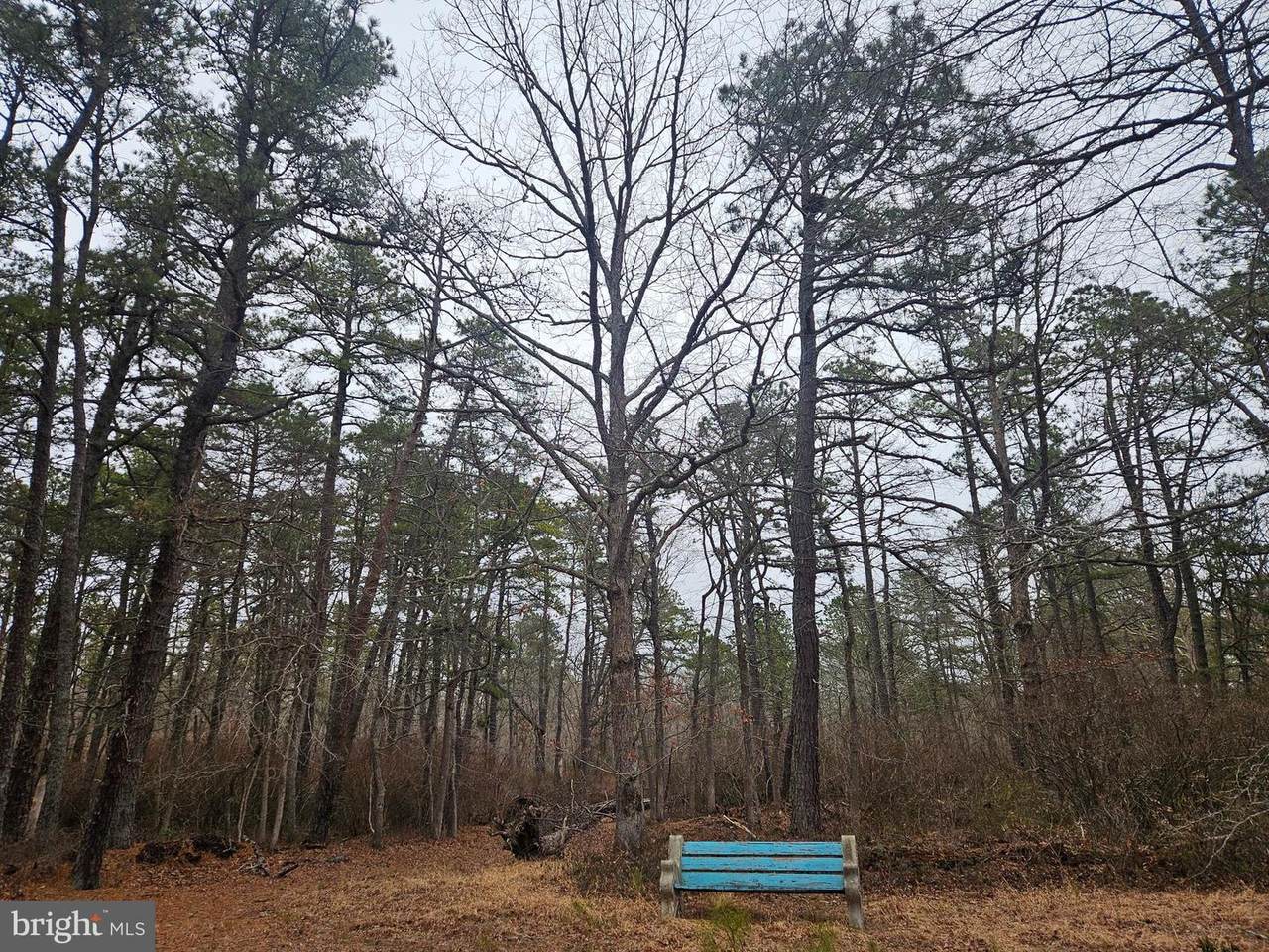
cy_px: 476
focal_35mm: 23
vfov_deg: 58.9
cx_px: 634
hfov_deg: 73.9
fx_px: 843
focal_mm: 5.4
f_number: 1.8
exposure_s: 1/164
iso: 25
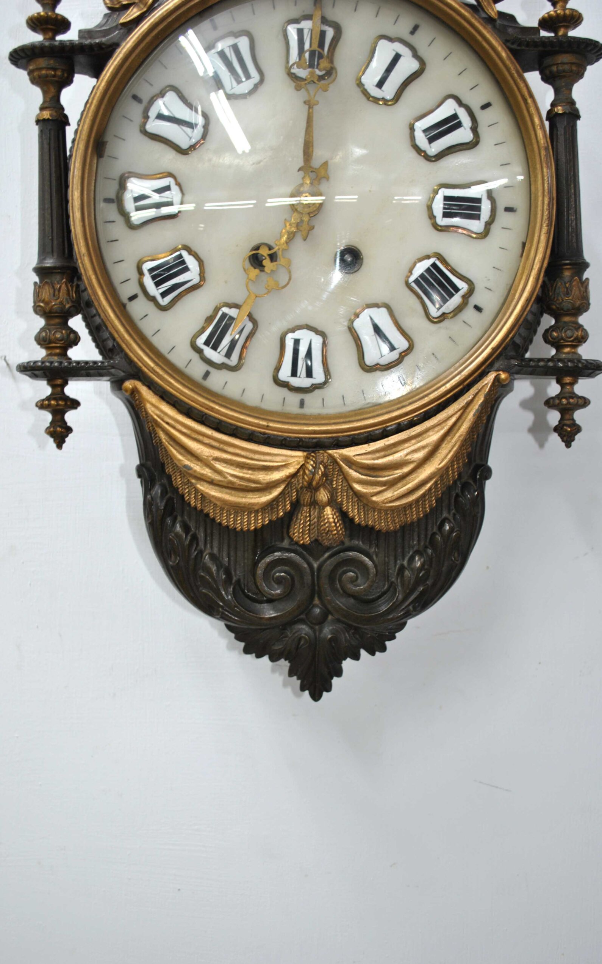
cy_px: 481
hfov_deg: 34.4
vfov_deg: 52.7
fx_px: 971
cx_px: 300
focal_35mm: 37
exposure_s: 1/15
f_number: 4
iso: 200
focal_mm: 24
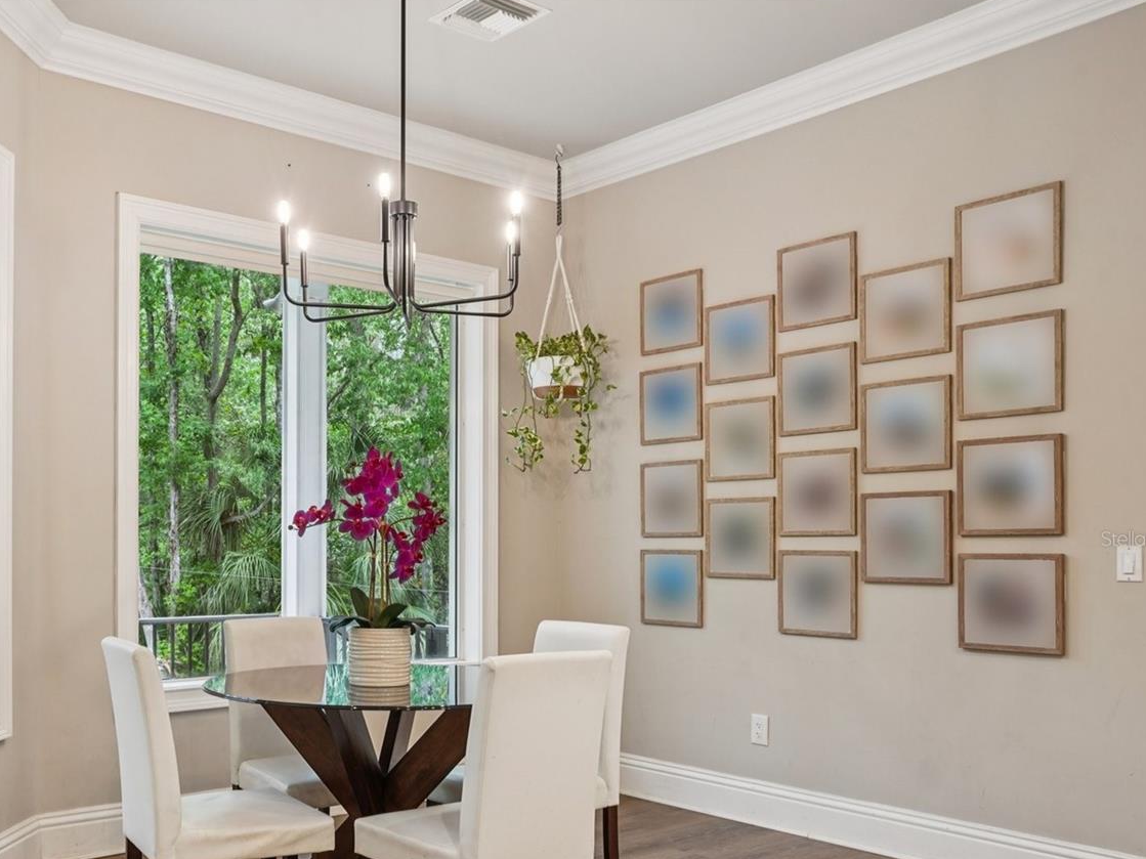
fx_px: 1092
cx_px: 373
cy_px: 539
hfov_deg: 54.1
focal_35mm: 33
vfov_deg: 42.6
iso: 400
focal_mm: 24
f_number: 9
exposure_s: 1/13
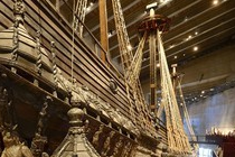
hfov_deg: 64.0
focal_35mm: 28
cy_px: 136
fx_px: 183
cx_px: 81
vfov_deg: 43.2
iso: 800
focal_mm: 14
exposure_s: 1.3
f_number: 5.6
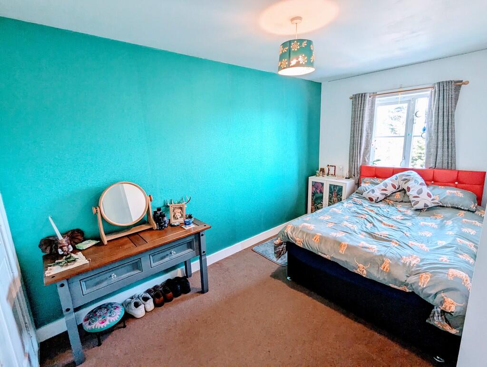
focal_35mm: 16
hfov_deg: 94.4
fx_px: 225
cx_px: 244
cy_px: 184
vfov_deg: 78.2
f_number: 2.2
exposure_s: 1/56.6
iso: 140
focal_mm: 2.35
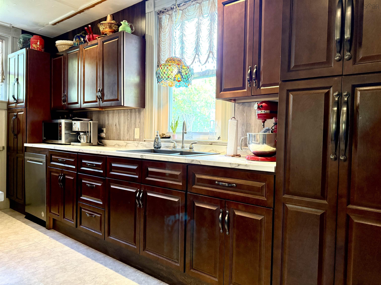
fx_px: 264
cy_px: 142
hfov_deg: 71.6
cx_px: 190
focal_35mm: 24
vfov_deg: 56.8
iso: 640
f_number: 1.78
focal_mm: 6.76
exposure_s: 1/40
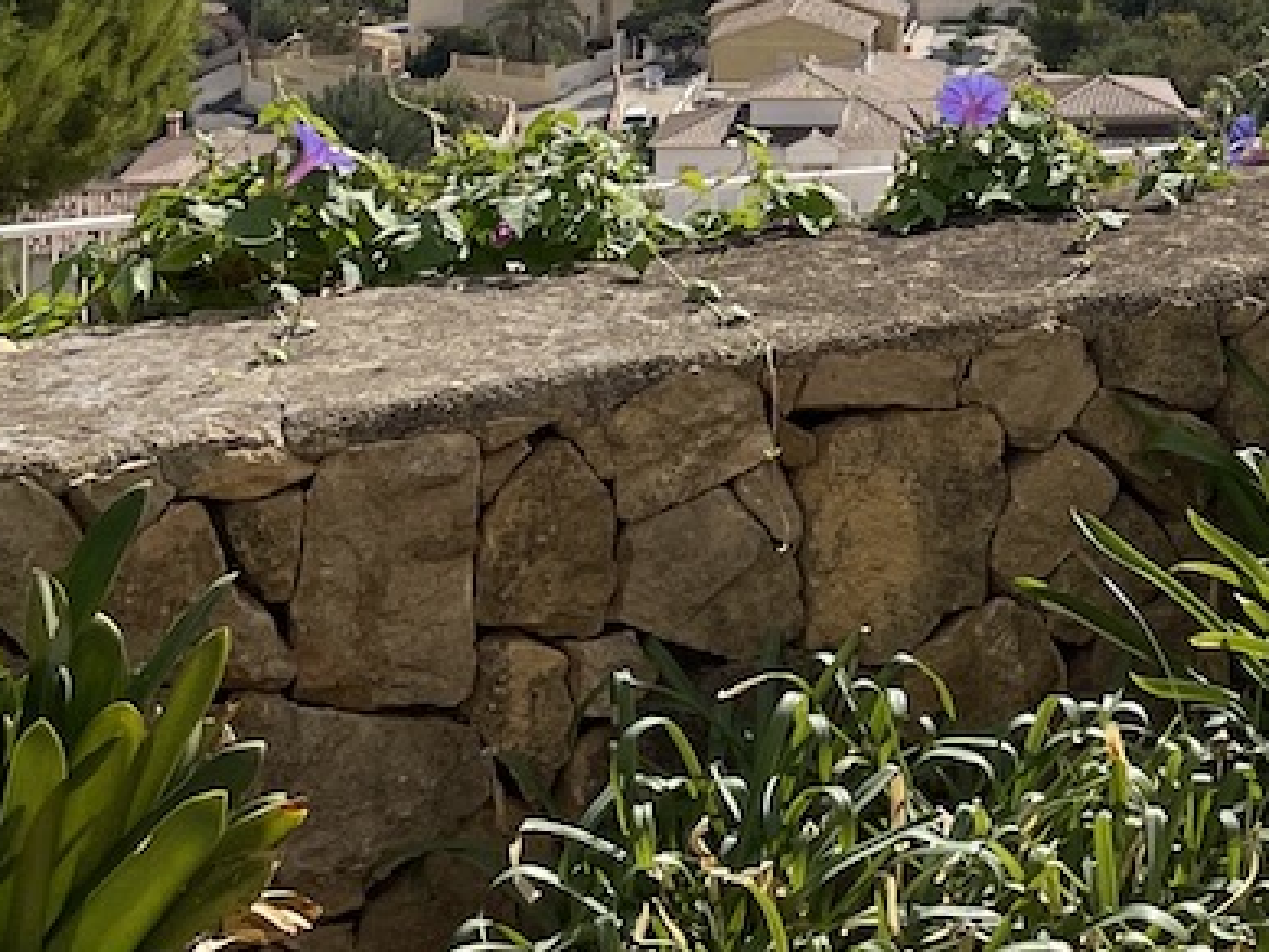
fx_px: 3924
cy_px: -502
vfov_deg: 13.0
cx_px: 1621
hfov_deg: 17.3
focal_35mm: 107
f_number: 1.6
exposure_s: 1/9091
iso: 32
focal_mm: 4.2
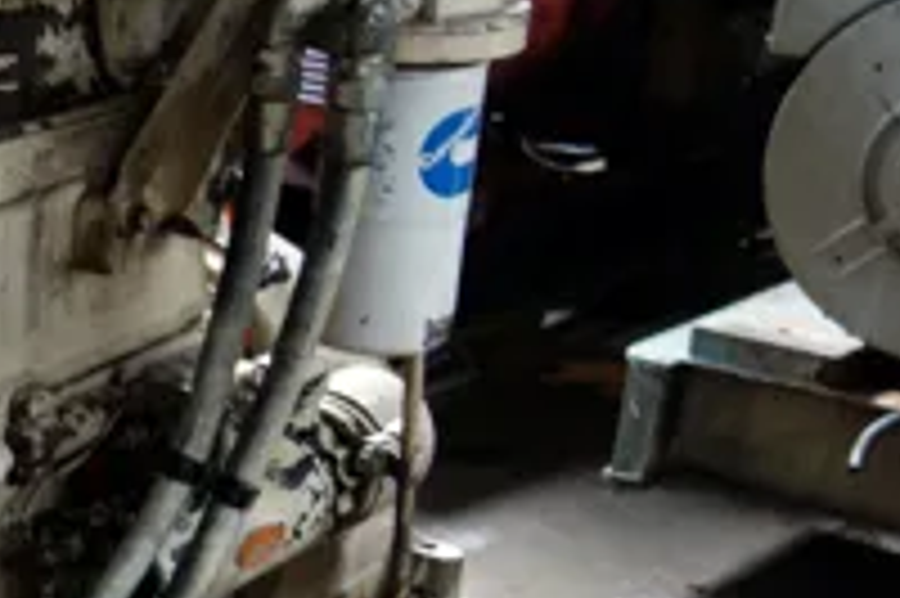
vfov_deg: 15.5
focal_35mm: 87
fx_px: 2173
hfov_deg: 20.1
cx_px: -459
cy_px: 537
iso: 250
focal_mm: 10.4
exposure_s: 1/30
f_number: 1.8
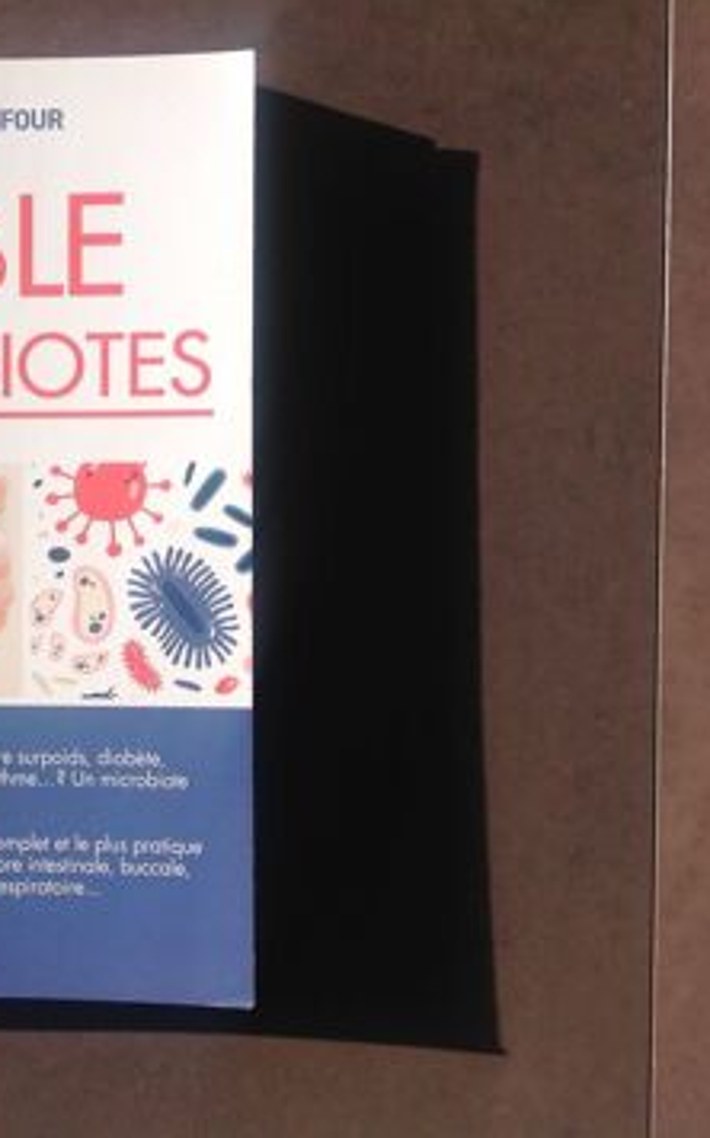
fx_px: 1550
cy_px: 567
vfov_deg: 40.3
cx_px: 109
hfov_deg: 25.2
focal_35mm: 50
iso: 50
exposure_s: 1/672
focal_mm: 4.28
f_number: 2.4
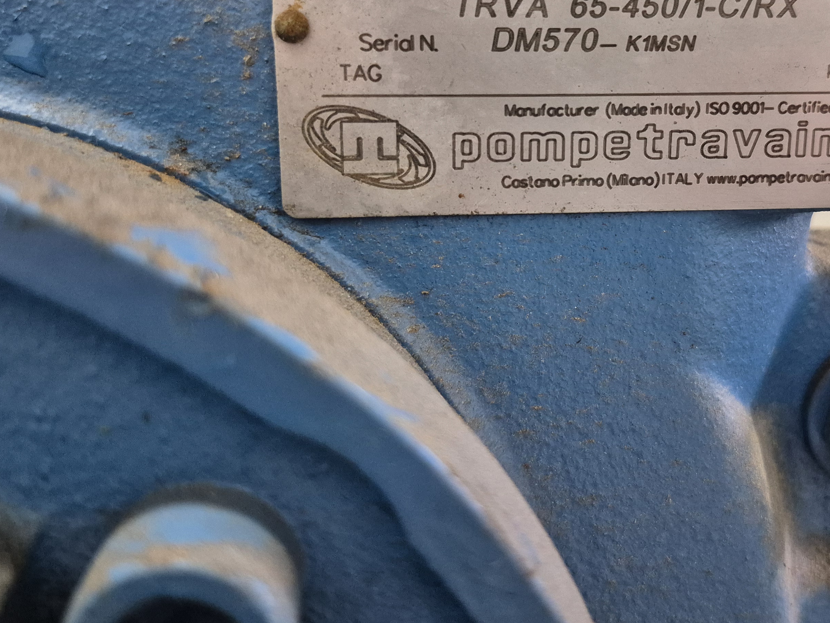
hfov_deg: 48.3
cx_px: 540
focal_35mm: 38
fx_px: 911
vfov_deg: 37.1
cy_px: 182
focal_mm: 5.4
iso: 1000
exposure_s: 1/120
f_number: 1.8
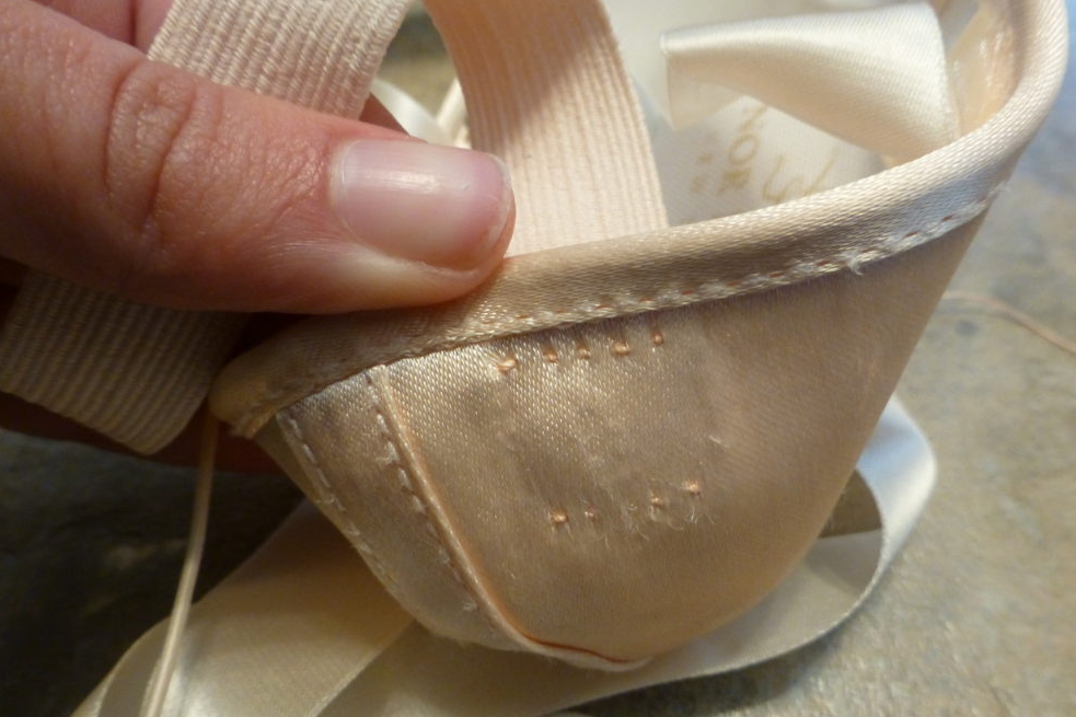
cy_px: 392
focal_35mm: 26
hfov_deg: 69.4
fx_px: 777
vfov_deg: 49.5
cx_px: 558
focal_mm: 4.3
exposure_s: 1/13
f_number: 3.3
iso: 400
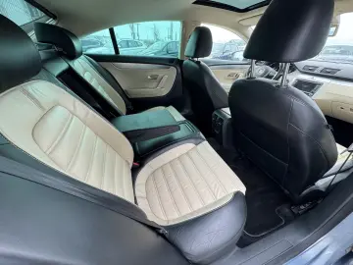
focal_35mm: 14
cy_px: 132
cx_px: 176
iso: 80
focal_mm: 2.22
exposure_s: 1/99
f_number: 2.2
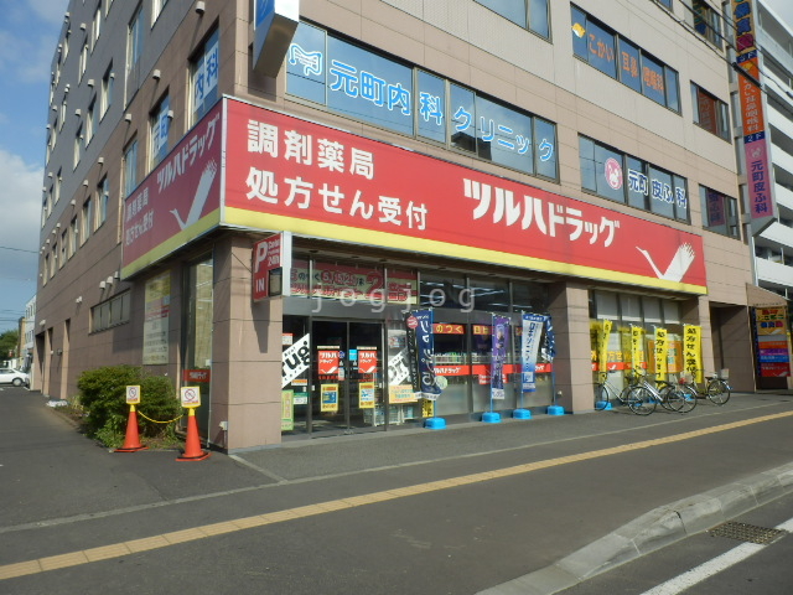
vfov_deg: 56.8
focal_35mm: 24
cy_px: 298
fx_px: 550
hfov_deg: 71.6
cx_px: 396
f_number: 7.9
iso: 80
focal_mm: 4.2
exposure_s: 1/200
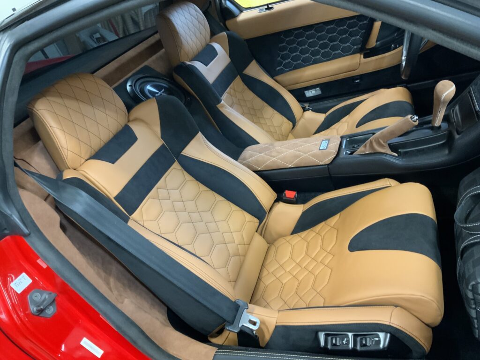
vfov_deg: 48.2
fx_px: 402
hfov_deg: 61.7
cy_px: 180
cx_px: 240
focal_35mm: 29
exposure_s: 1/30
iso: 320
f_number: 1.8
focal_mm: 3
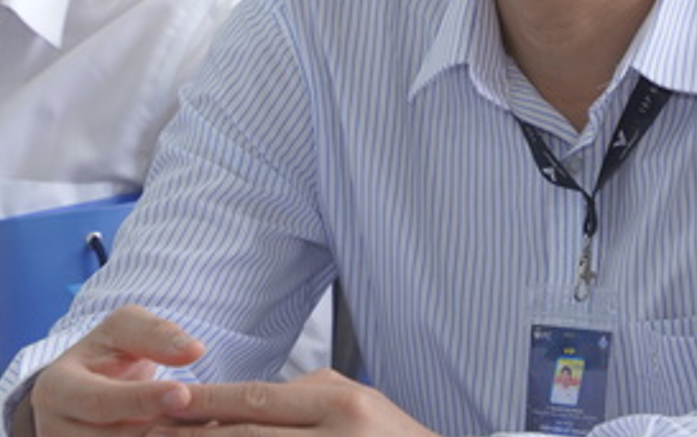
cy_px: -83
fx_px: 4961
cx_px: 289
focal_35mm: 261
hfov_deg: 8.0
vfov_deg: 5.0
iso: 500
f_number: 4.5
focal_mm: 70
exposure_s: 1/160
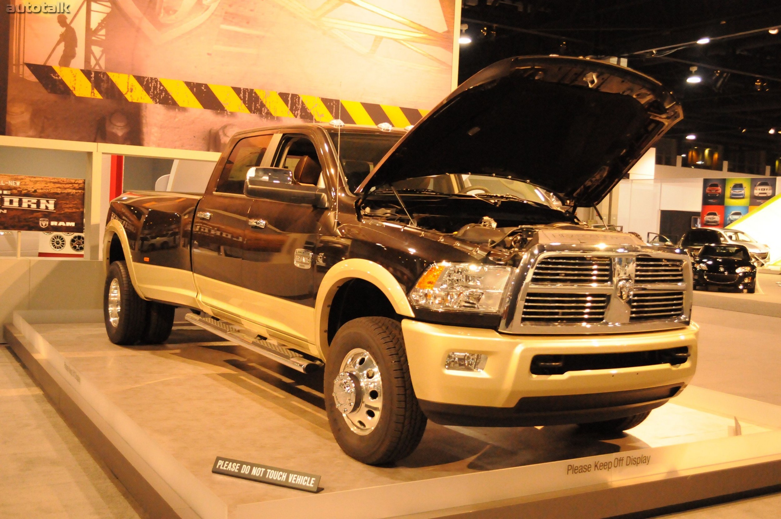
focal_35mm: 39
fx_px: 845
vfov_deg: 34.1
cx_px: 390
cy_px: 260
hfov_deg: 49.6
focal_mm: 26
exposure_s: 1/160
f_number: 4.2
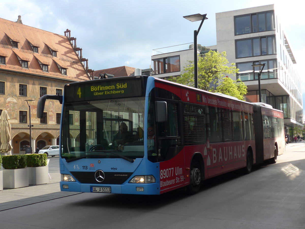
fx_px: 405
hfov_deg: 41.2
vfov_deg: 31.5
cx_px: 152
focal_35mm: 46
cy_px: 114
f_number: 3
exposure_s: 1/400
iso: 80
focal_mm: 9.5
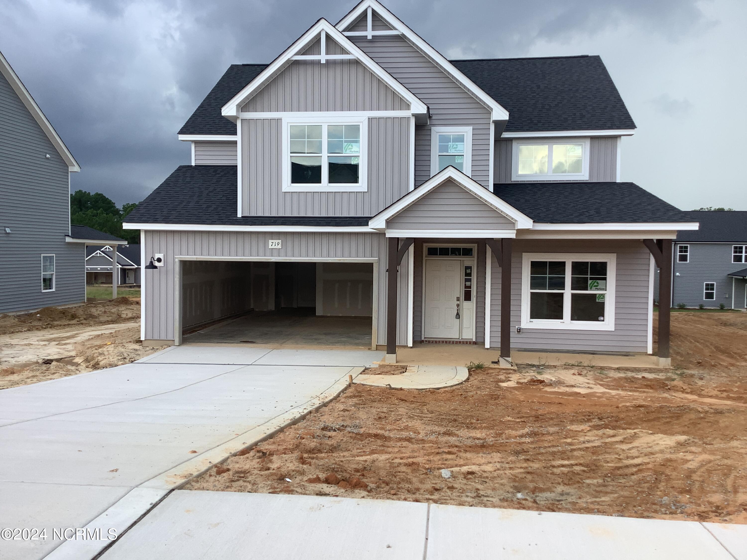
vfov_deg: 45.4
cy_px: 280
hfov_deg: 58.4
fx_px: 669
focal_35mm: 31
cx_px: 374
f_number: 2.4
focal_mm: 3.3
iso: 25
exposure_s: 1/231
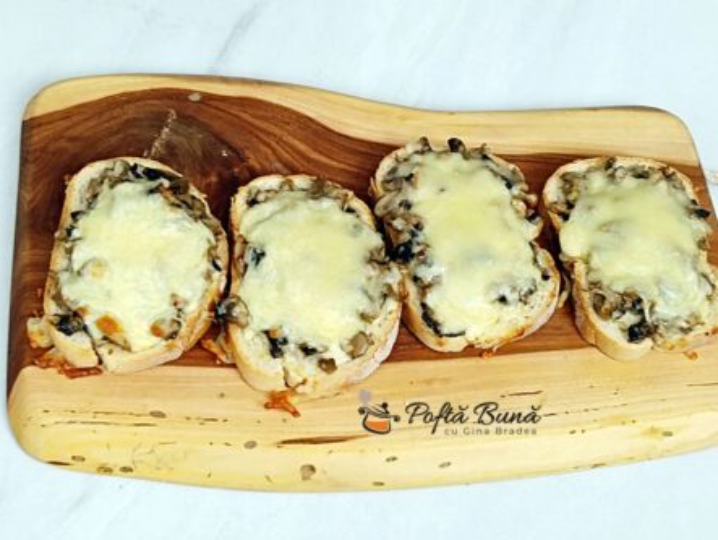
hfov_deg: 31.7
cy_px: 253
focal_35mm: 61
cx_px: 371
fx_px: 1266
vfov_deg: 24.1
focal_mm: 3.98
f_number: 1.8
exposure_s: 1/33.3
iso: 200
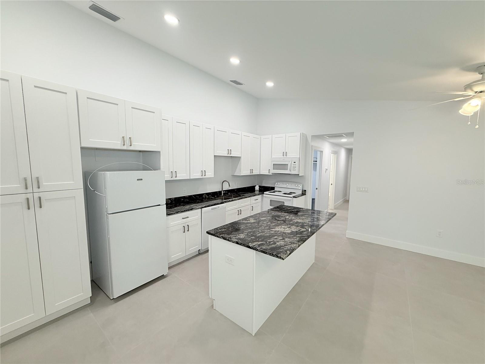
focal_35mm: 14
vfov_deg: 85.7
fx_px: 196
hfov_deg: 102.1
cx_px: 242
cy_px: 182
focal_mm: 2.22
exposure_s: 1/120
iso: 160
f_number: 2.2
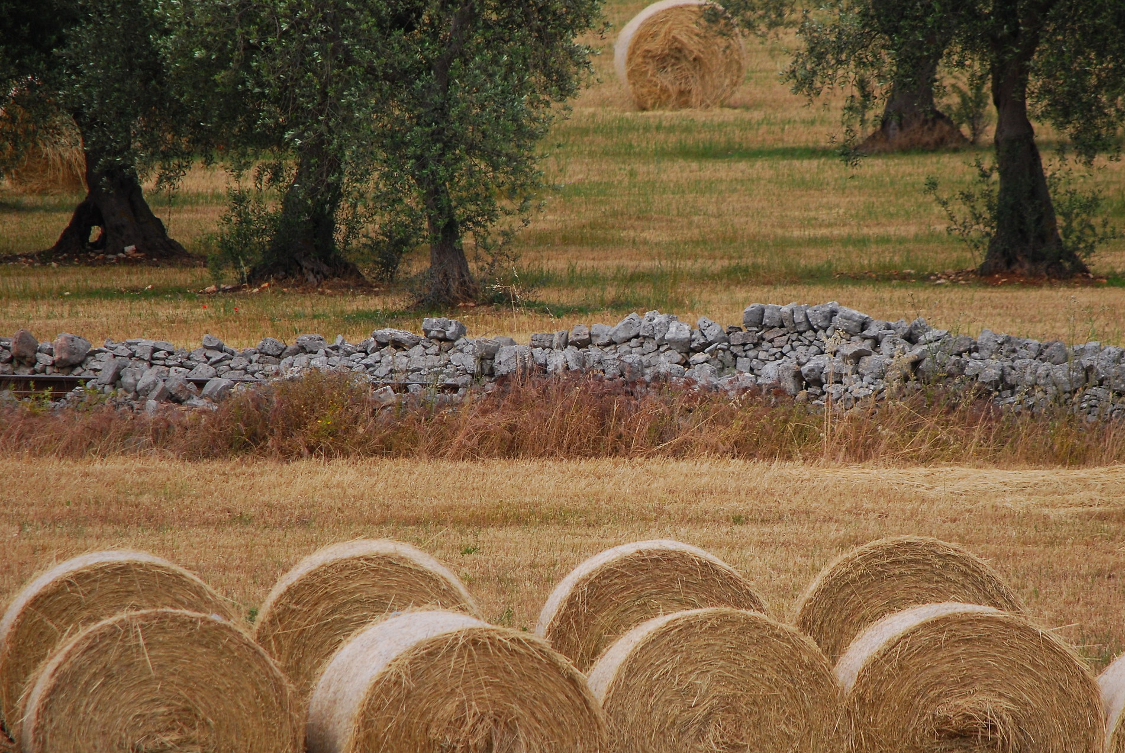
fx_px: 17769
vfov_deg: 2.4
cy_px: 438
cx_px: 691
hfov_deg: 3.6
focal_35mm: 568
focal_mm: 300
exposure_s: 1/800
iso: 200
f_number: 5.6
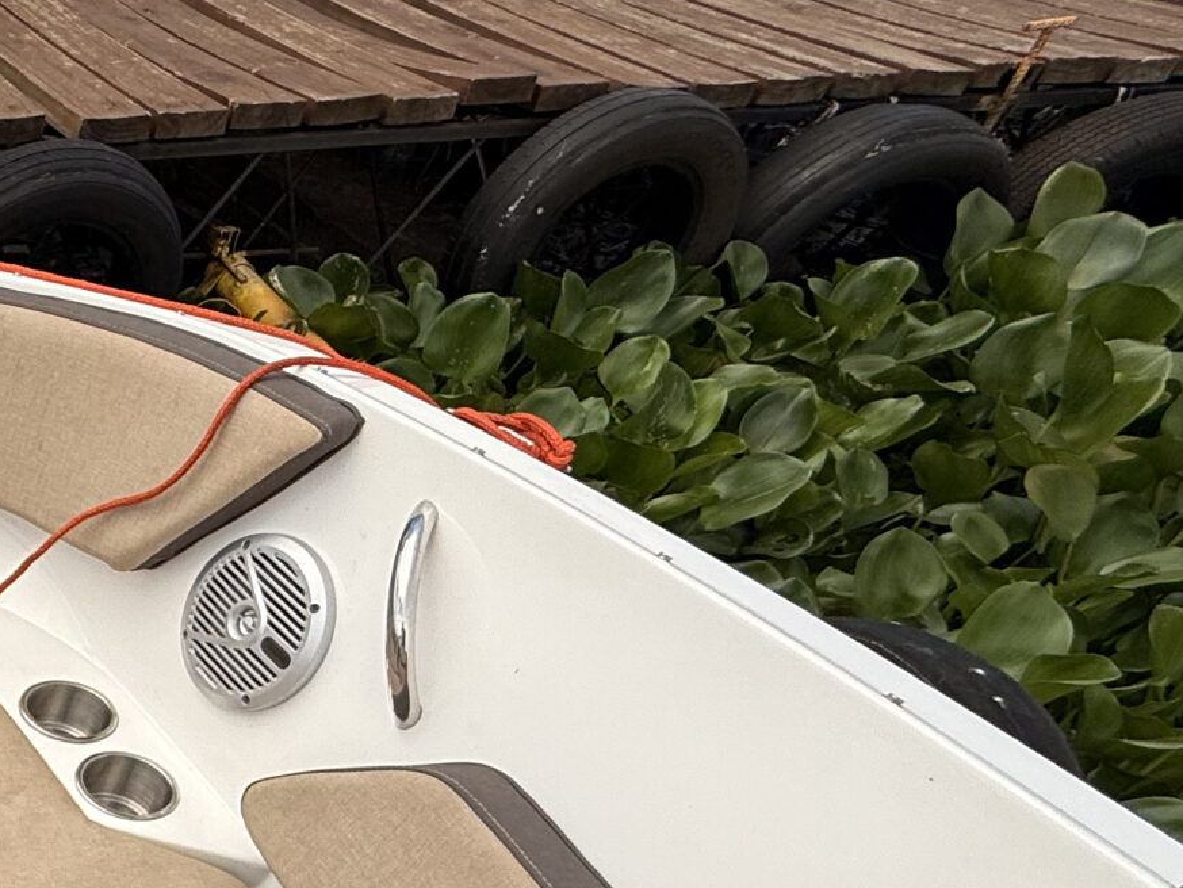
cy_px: 899
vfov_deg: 32.2
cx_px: -420
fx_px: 1402
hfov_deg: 32.2
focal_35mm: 41
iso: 50
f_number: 2.2
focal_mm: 2.22
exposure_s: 1/2092
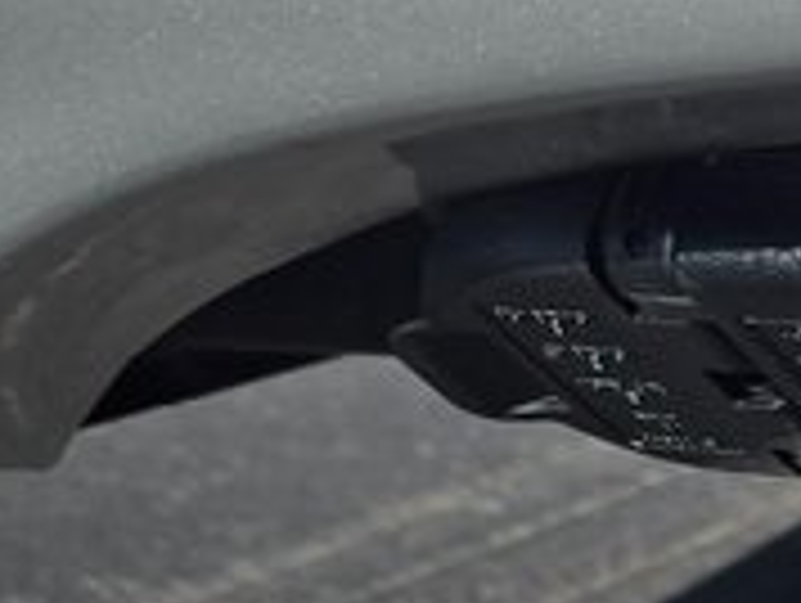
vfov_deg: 11.2
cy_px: 495
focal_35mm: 132
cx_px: 1818
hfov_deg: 12.3
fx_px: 3059
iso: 25
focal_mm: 5.4
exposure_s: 1/3034
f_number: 1.8
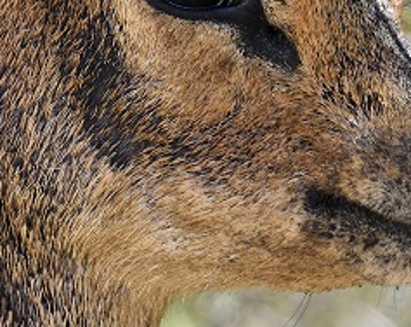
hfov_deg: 1.1
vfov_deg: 0.9
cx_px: 220
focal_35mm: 1785
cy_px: 57
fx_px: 21686
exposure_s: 1/320
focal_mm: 500
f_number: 11
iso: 900
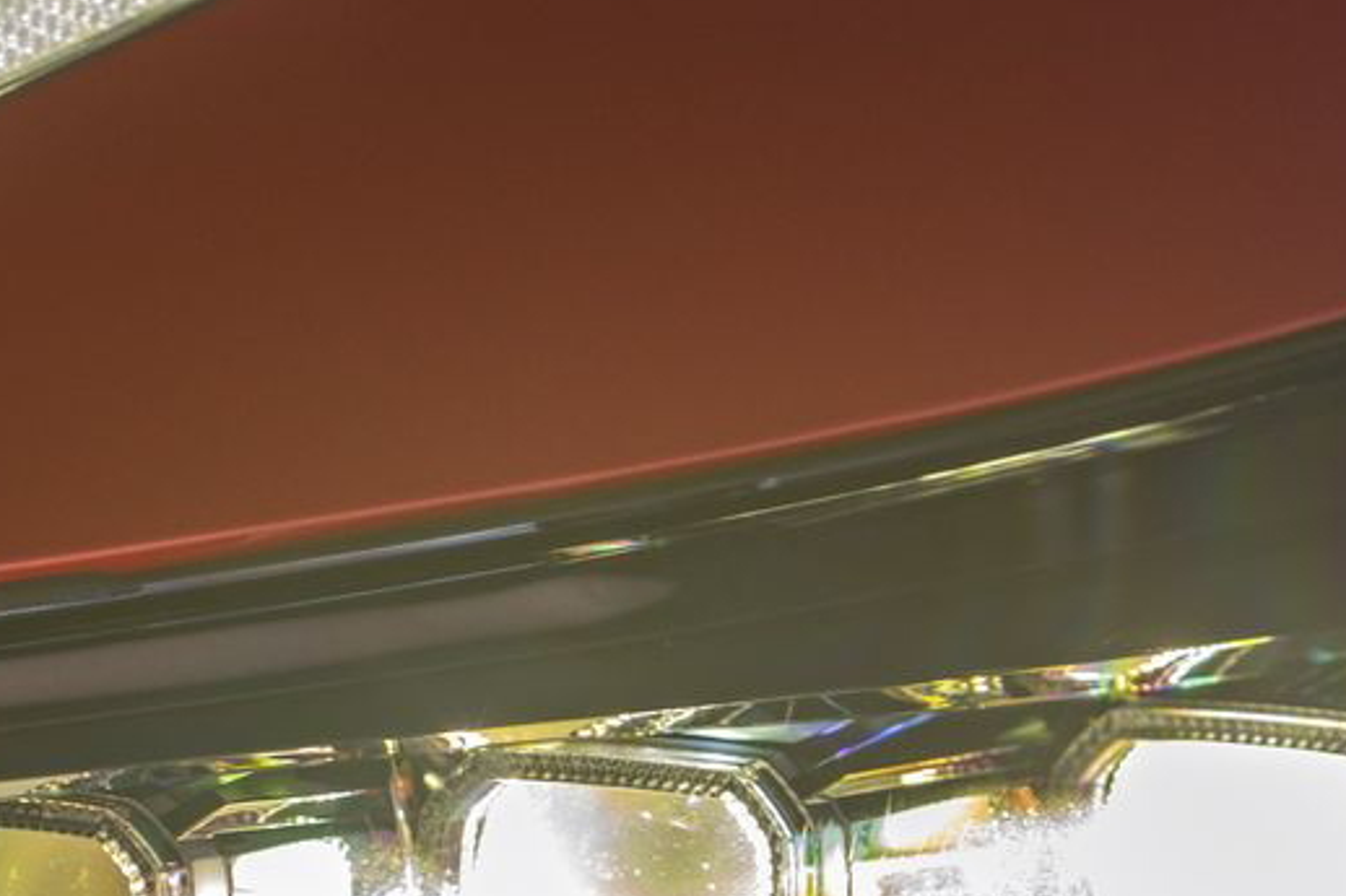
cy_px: 956
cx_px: 91
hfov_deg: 4.6
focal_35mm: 452
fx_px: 16893
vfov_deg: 3.0
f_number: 5
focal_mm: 122
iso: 200
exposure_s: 10
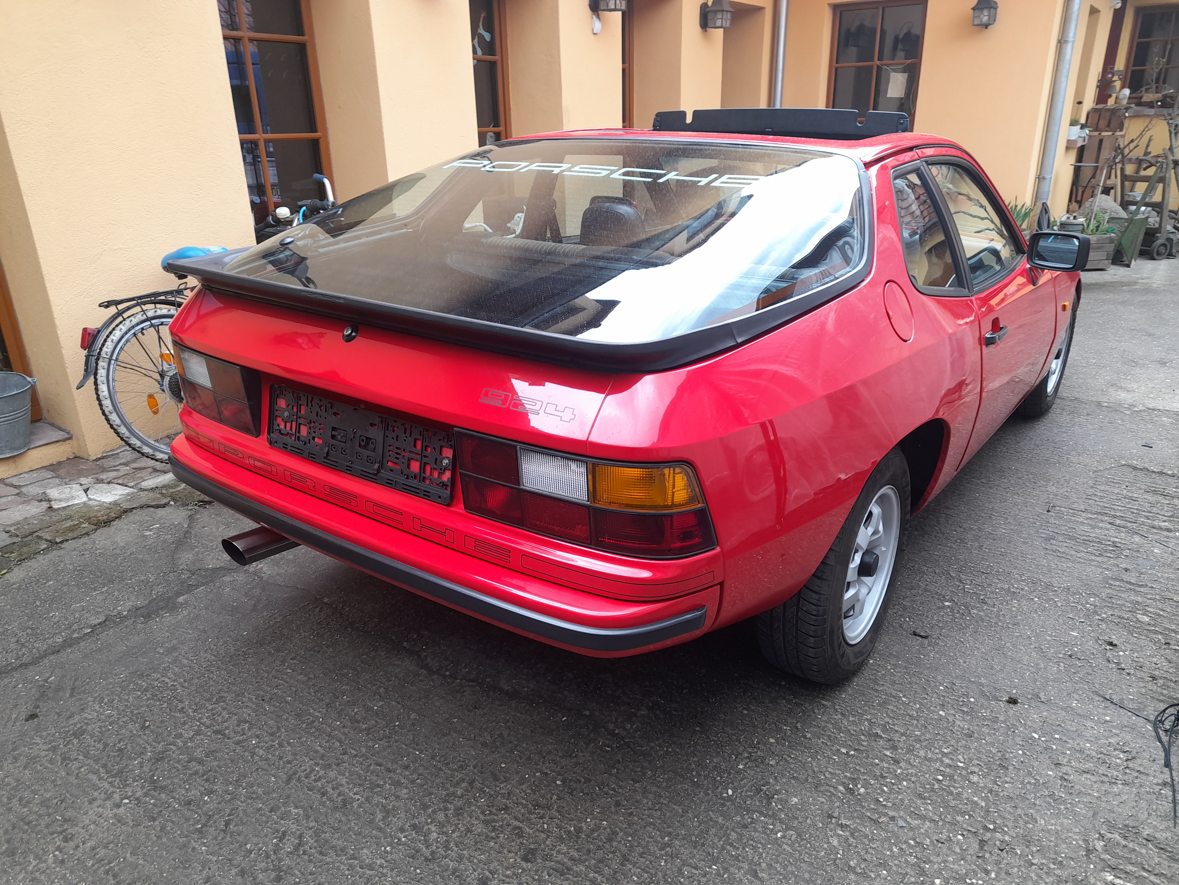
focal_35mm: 25
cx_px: 590
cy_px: 442
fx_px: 851
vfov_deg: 54.9
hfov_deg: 69.4
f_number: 2
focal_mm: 4.6
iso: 50
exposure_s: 1/50
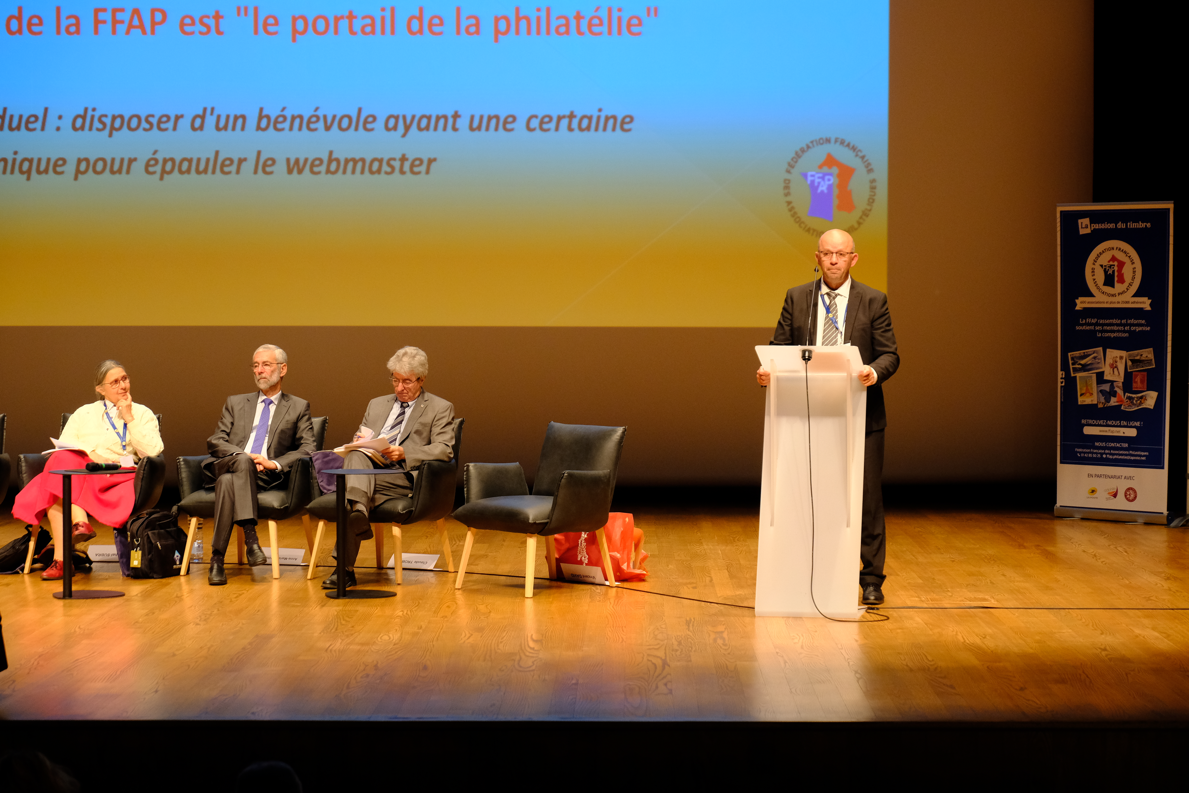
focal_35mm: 79
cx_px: 594
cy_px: 396
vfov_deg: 17.3
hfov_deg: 25.7
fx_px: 2609
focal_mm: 52.4
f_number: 5
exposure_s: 1/50
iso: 1600
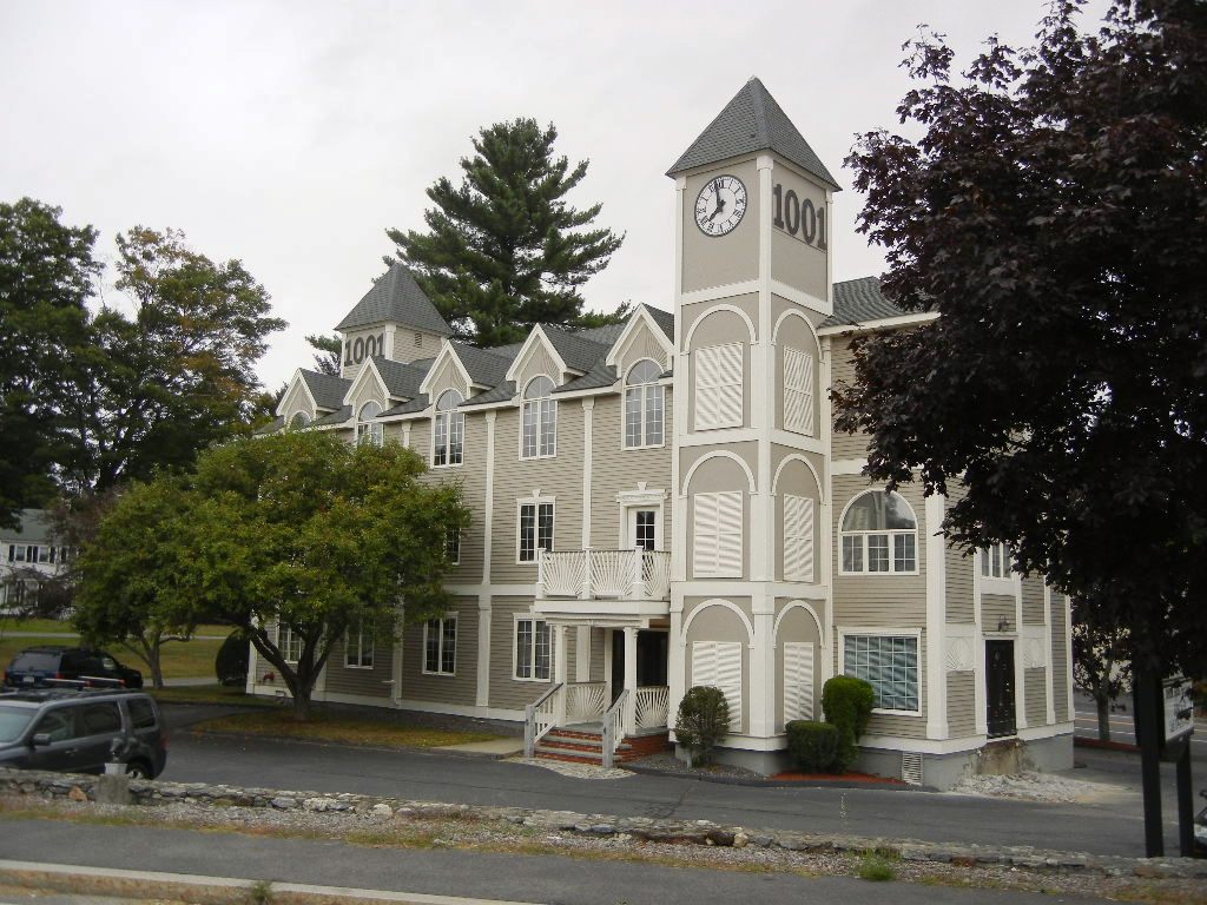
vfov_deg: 41.8
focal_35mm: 34
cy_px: 452
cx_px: 604
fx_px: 1186
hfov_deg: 54.0
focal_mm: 6.2
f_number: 3.6
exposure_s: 1/410
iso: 160
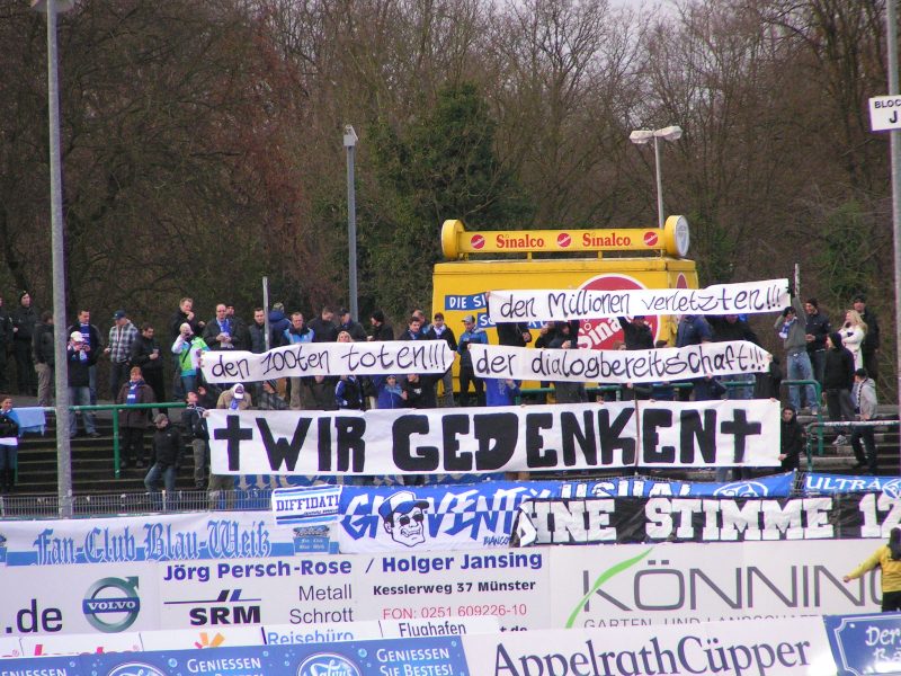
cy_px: 338
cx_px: 450
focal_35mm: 380
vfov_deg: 3.9
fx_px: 9891
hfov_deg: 5.2
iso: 200
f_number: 3.5
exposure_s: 1/250
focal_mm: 58
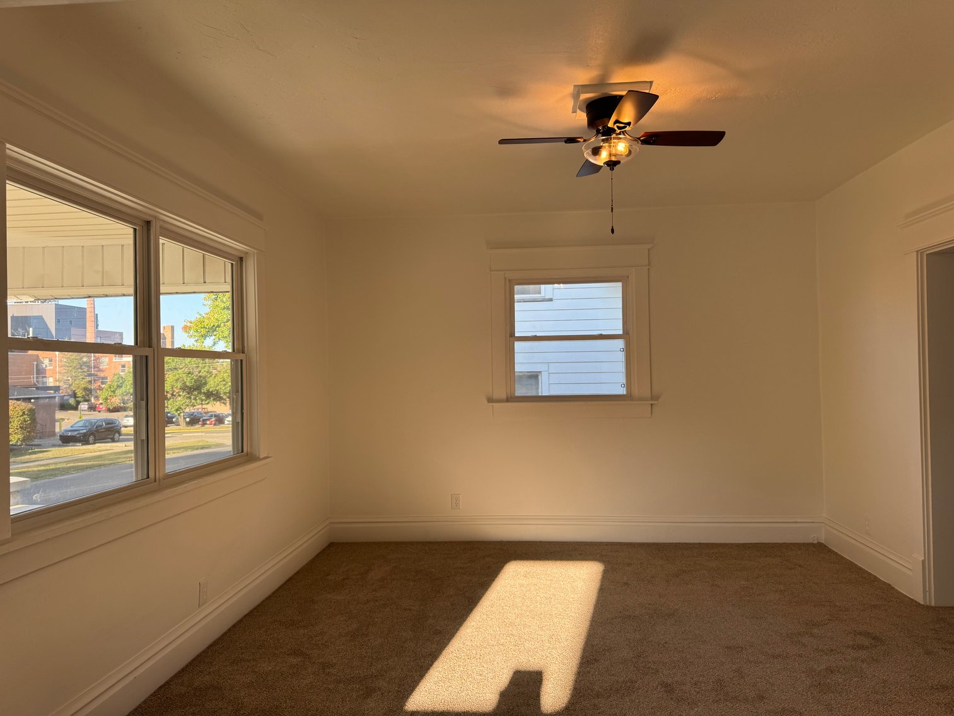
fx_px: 661
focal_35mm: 24
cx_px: 477
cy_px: 358
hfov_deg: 71.6
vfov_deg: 56.8
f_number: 1.78
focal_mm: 6.76
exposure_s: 1/237
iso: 80
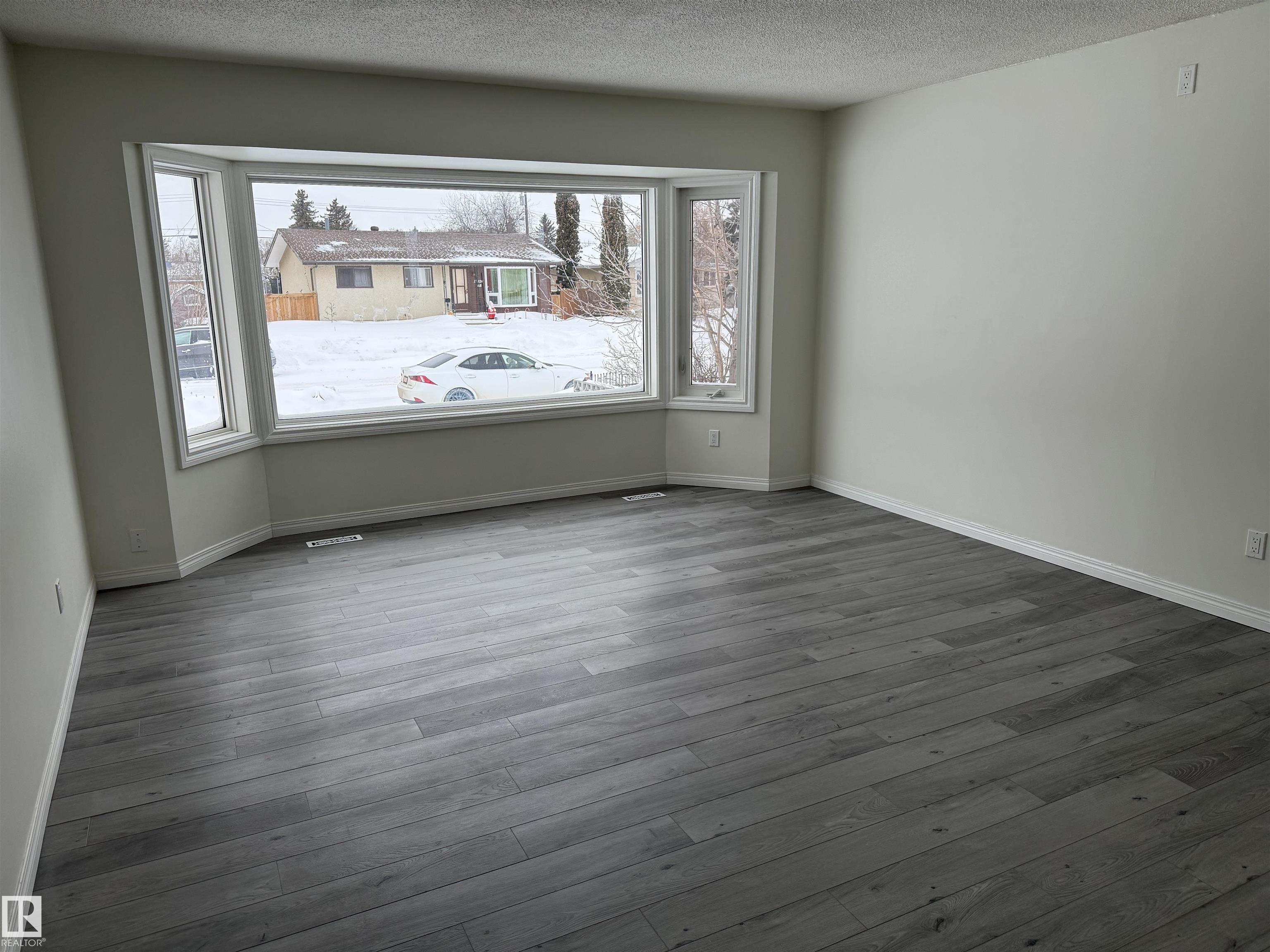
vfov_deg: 56.8
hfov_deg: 71.6
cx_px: 635
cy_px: 476
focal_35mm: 24
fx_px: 881
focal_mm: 6.76
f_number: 1.78
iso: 100
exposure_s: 1/1250
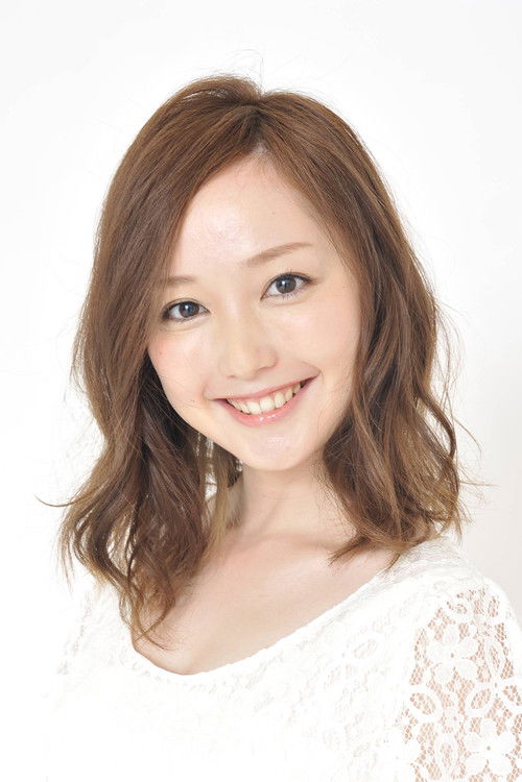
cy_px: 391
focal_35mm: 50
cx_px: 261
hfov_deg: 27.0
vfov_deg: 39.6
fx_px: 1087
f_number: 8
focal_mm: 50
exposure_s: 1/125
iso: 200
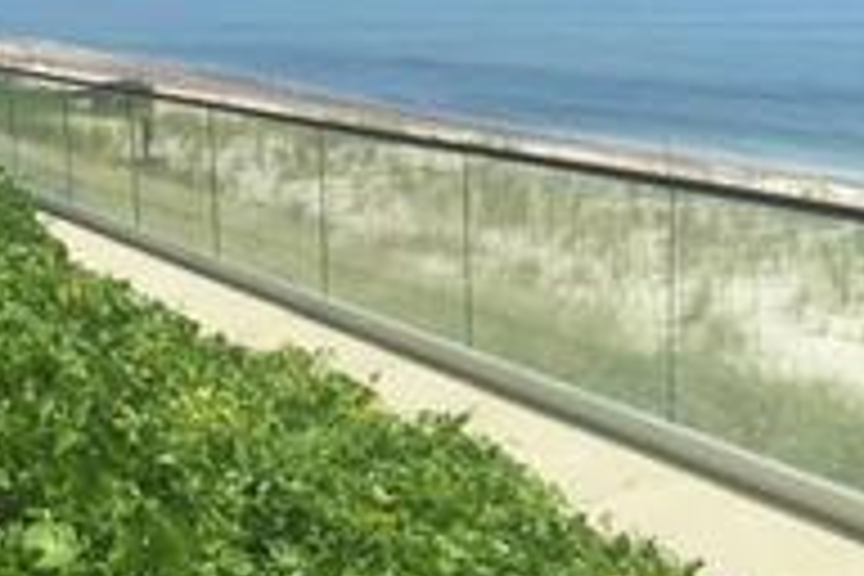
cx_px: 364
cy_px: 306
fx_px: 1512
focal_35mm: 63
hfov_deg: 31.8
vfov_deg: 21.6
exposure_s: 1/2639
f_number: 2.2
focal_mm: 4.15
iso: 32
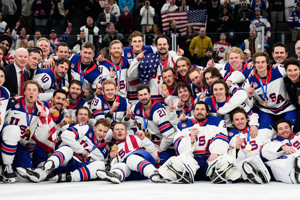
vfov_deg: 10.7
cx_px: 150
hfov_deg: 16.0
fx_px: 1067
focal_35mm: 128
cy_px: 100
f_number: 4.5
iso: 2000
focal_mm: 128
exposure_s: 1/1000
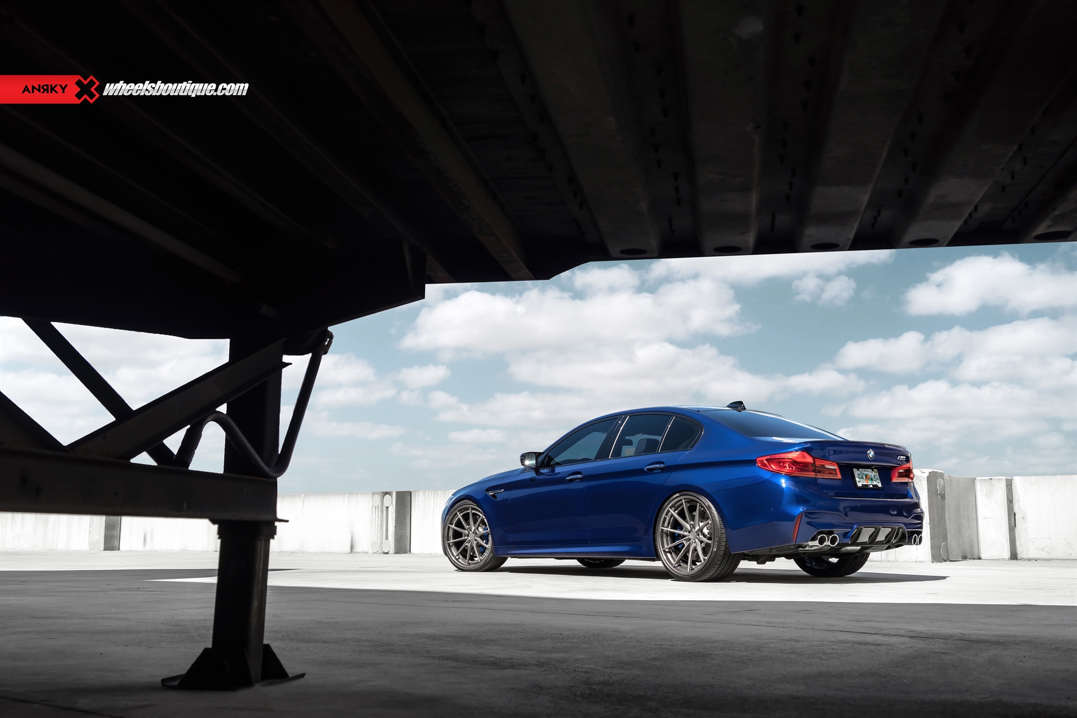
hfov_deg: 51.9
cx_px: 538
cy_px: 359
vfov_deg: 35.9
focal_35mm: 37
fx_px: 1107
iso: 100
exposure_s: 1/320
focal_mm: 37
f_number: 5.6
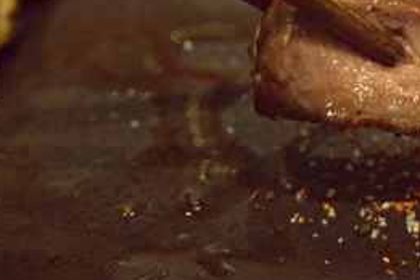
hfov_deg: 23.3
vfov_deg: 15.8
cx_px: 340
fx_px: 1003
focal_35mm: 86
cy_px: 79
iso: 3200
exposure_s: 1/30
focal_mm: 30
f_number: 5.6
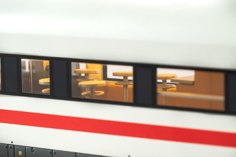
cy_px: 78
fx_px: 688
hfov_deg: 19.5
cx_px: 118
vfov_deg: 13.0
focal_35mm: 105
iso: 400
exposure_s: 8
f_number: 29
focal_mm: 105
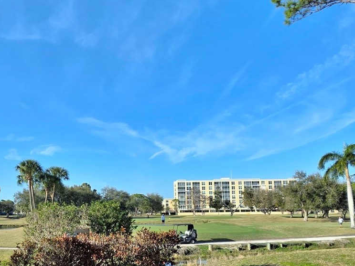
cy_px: 178
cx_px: 126
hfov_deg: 62.3
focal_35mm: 28
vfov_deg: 48.9
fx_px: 287
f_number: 1.9
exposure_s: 1/1930
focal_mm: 2.2
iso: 40
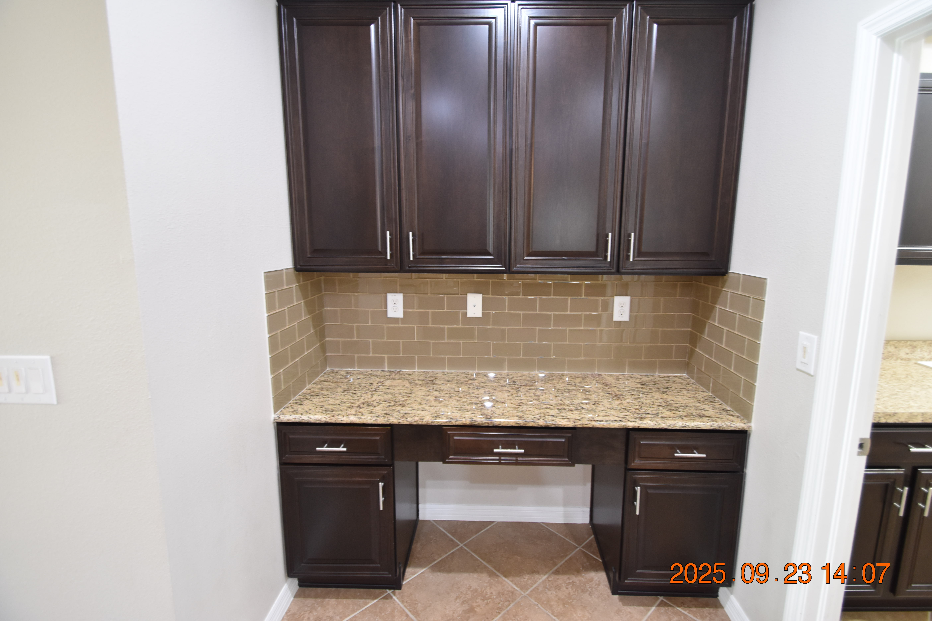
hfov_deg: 96.7
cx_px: 487
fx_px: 414
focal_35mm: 16
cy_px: 292
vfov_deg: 73.7
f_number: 3.5
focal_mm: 10
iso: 800
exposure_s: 1/10
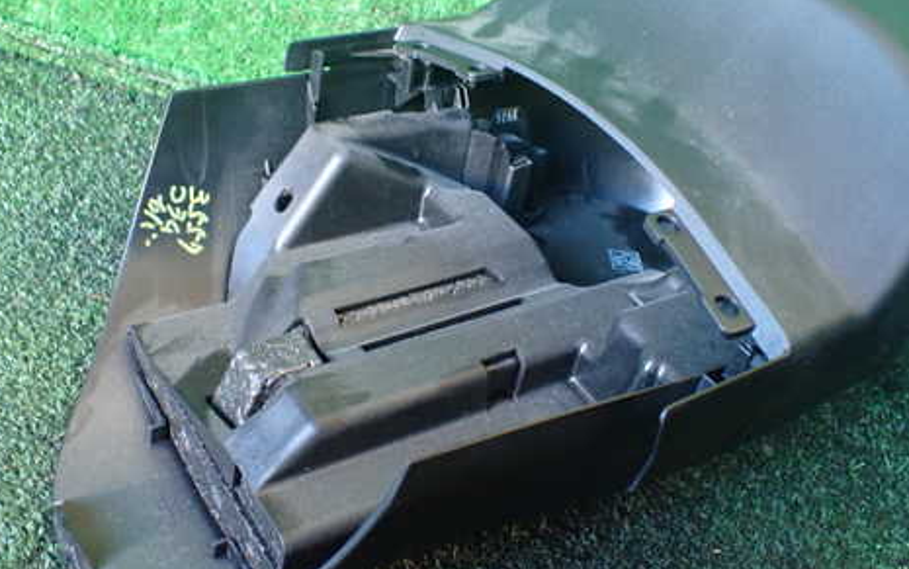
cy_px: 233
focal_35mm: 41
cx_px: 463
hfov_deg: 48.2
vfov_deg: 31.2
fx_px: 1016
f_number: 2.3
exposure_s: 1/40
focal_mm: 5.4
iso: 800
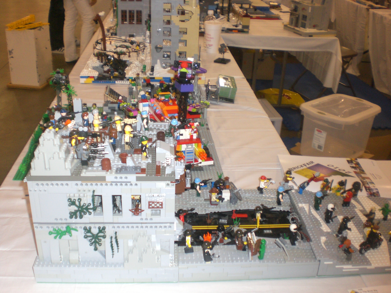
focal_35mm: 38
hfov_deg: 49.0
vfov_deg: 37.7
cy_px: 146
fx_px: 429
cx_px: 196
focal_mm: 6.3
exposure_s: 1/60
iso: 200
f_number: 3.1
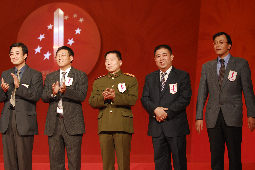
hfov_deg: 19.3
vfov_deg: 12.9
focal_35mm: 106
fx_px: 751
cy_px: 85
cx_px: 127
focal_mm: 70
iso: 320
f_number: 2.8
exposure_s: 1/125
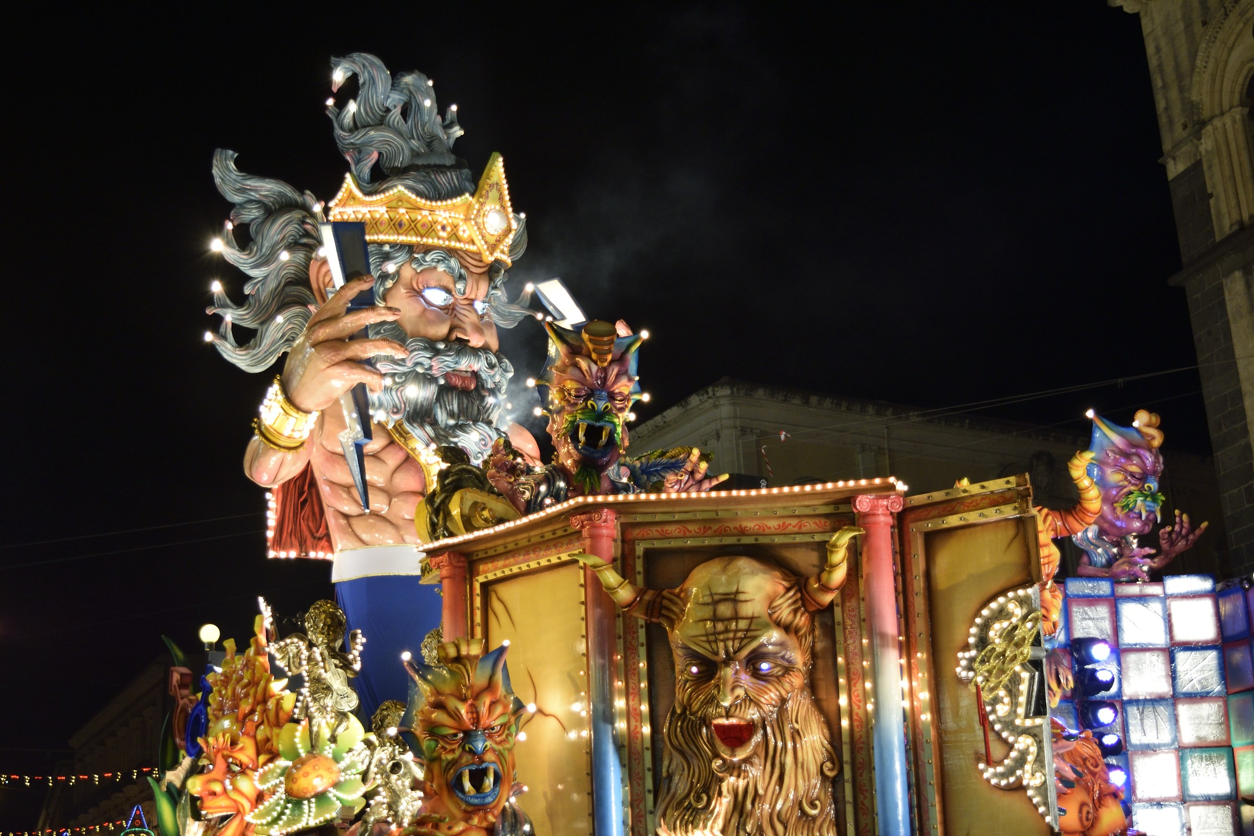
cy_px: 418
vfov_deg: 26.5
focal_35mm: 51
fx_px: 1776
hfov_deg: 38.9
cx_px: 627
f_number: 4.5
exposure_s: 1/80
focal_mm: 34
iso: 800
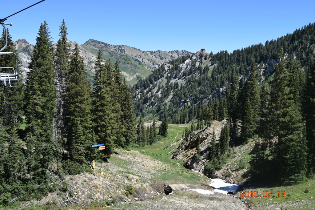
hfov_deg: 53.1
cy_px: 105
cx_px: 158
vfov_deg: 36.8
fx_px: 315
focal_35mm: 36
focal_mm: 24
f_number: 9
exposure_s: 1/320
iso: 200
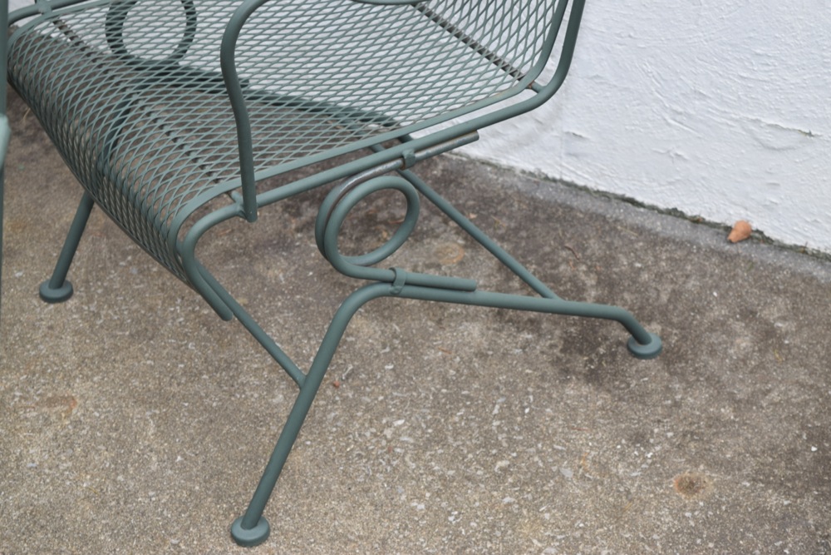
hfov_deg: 26.0
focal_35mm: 78
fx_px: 1801
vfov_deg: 17.5
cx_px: 416
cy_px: 278
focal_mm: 52
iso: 100
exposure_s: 1/100
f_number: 5.6
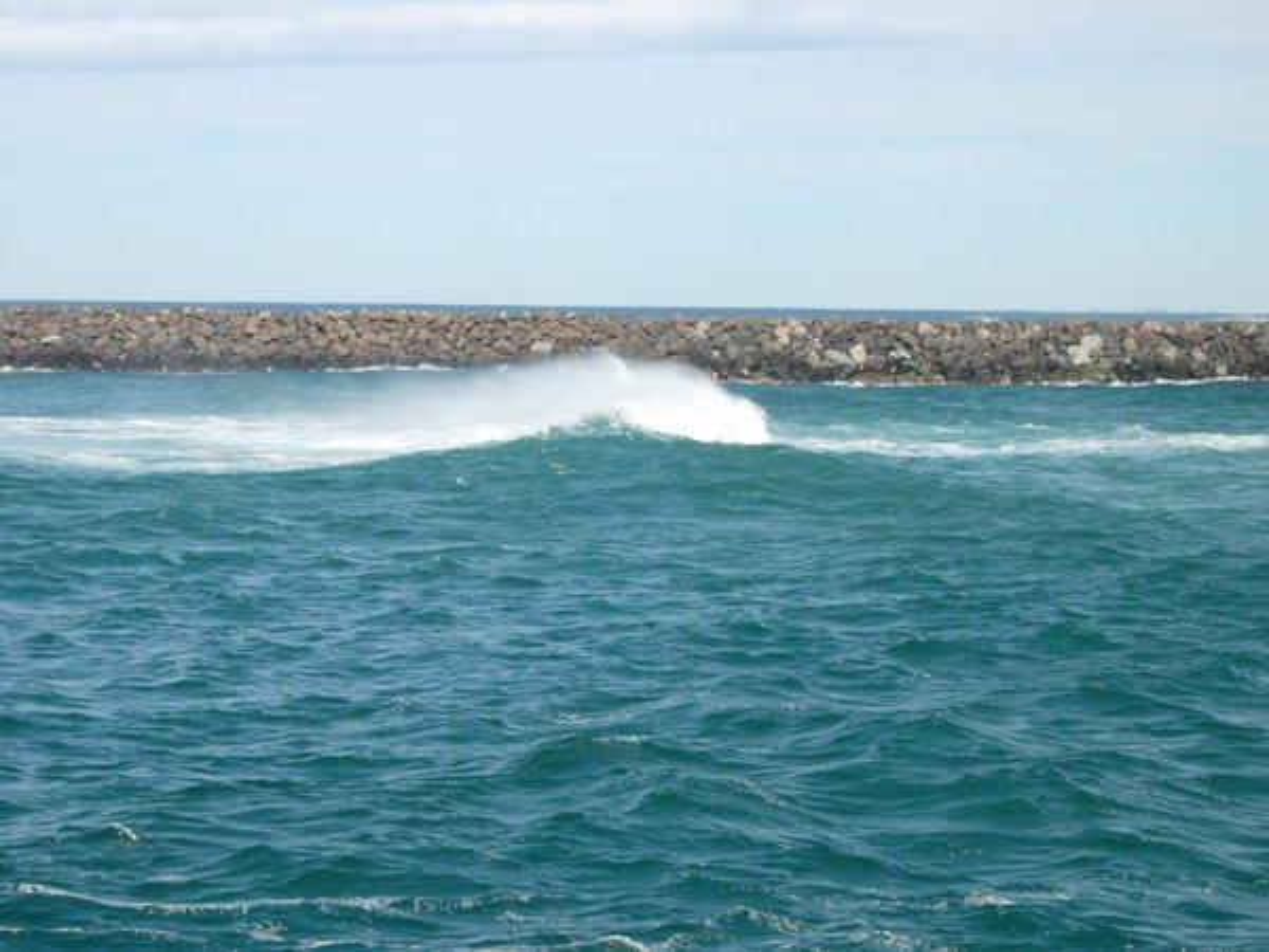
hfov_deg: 17.4
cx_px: 634
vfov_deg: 13.1
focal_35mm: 113
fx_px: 4143
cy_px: 476
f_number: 8.2
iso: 79
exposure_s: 1/249
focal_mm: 23.4
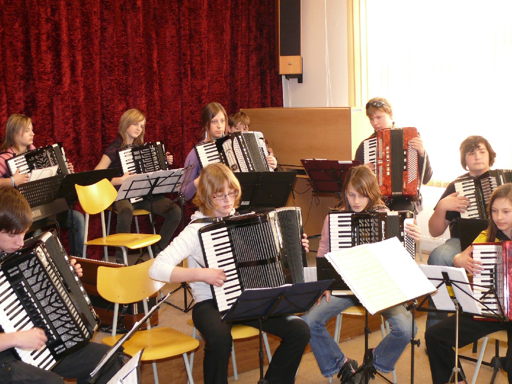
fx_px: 740
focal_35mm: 50
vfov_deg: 29.1
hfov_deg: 38.2
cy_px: 192
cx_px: 256
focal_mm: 9.2
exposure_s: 1/40
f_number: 3.2
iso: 200
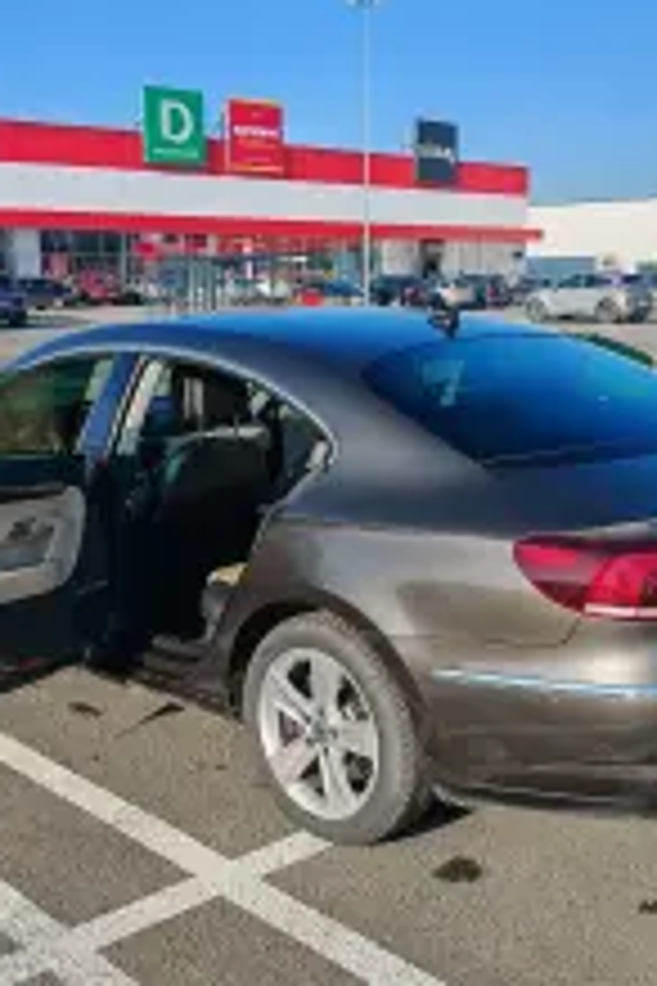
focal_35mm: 41
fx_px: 1122
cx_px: 342
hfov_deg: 32.6
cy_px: 572
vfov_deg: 47.2
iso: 100
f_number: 2
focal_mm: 6.83
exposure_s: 1/7400
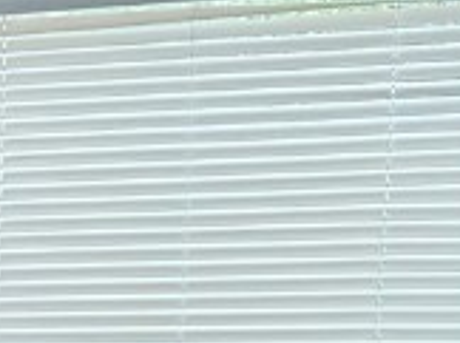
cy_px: 624
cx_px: -591
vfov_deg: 9.3
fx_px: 2017
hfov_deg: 11.2
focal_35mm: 152
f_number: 1.78
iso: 320
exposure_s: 1/120
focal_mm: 6.76
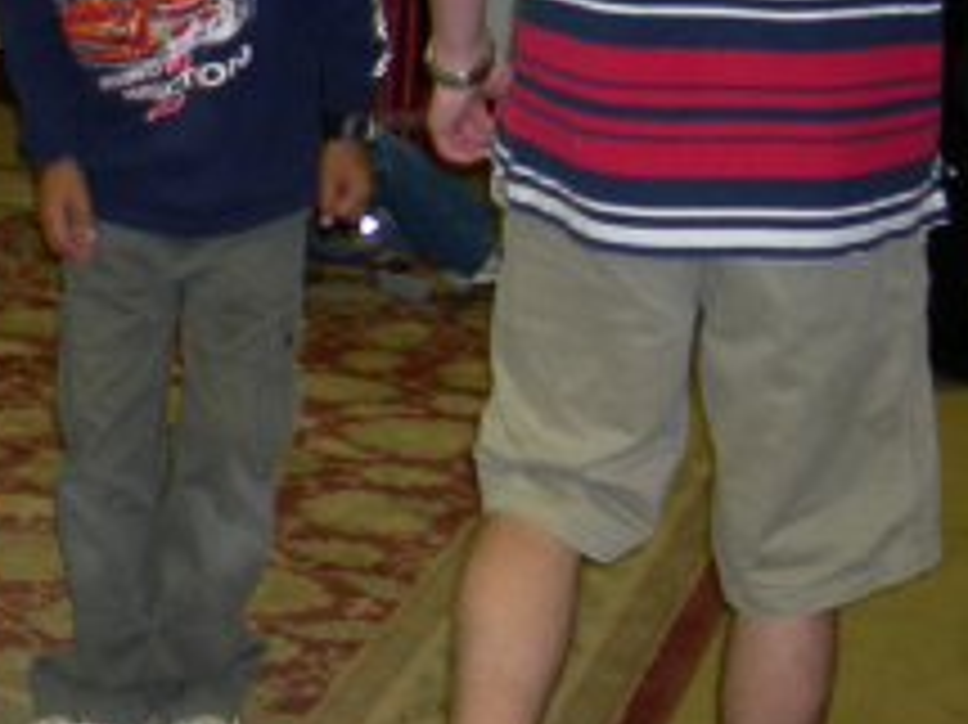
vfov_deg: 13.7
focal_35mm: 107
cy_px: 135
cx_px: -140
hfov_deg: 17.7
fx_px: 2990
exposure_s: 1/60.1
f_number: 2.7
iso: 118
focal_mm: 7.5
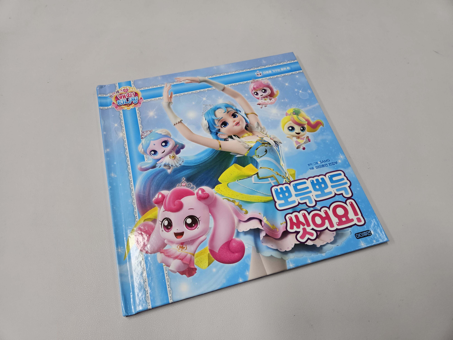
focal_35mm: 23
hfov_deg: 73.9
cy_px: 170
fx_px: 301
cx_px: 226
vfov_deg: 58.9
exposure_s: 1/207
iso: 160
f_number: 1.8
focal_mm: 5.4
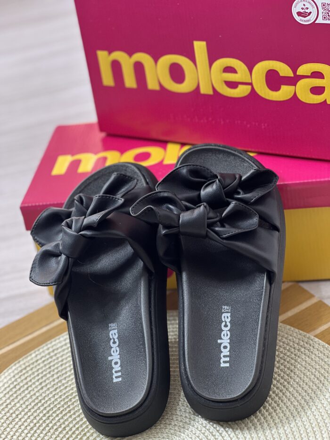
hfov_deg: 19.1
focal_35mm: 77
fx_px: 979
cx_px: 165
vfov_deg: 25.3
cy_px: 220
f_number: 2.8
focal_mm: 9
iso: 125
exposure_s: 1/60
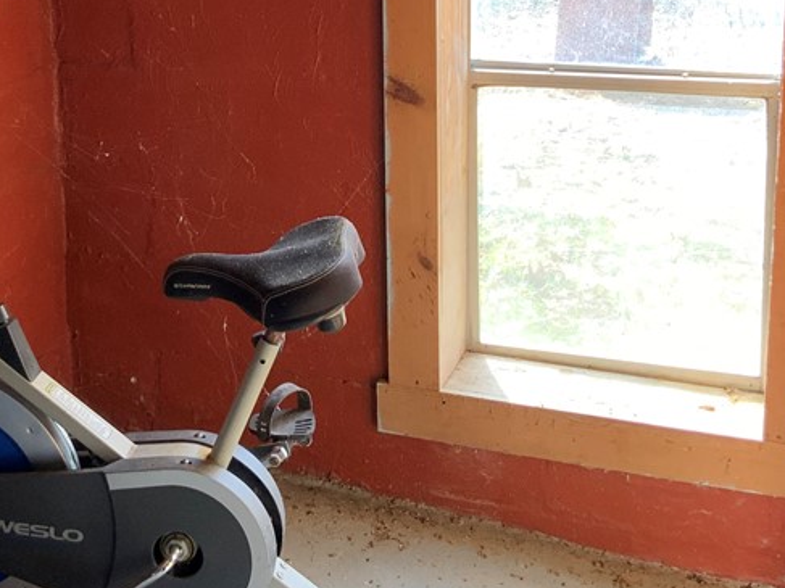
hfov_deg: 31.6
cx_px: 322
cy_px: 103
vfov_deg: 23.6
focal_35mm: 61
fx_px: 1383
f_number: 1.8
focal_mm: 3
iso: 64
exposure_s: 1/116
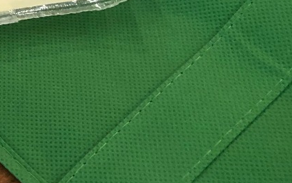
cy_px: -184
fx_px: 900
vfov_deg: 10.6
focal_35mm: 113
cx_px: -204
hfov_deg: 16.1
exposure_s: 1/17
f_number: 1.8
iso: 80
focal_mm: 4
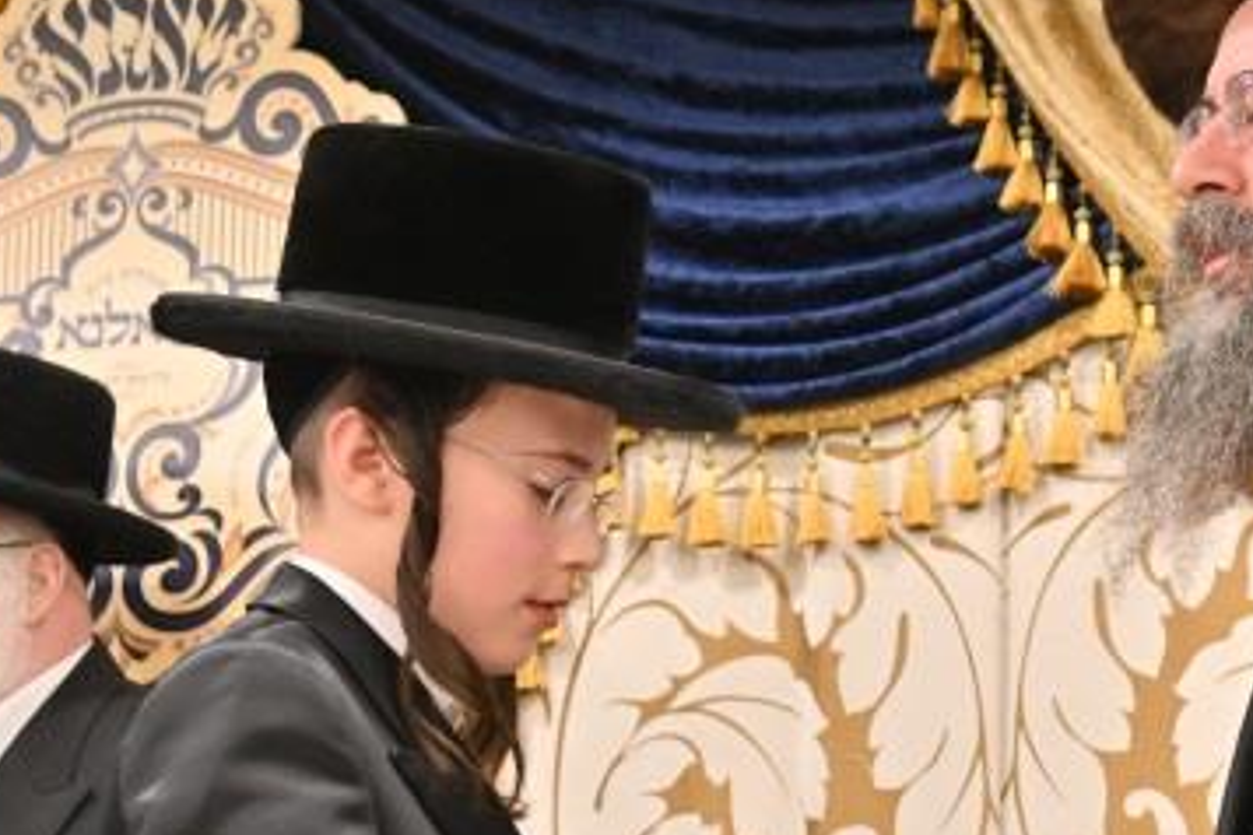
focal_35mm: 109
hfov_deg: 18.6
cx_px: 1014
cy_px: 760
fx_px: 3794
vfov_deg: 12.5
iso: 800
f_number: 4
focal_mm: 38
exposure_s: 1/320
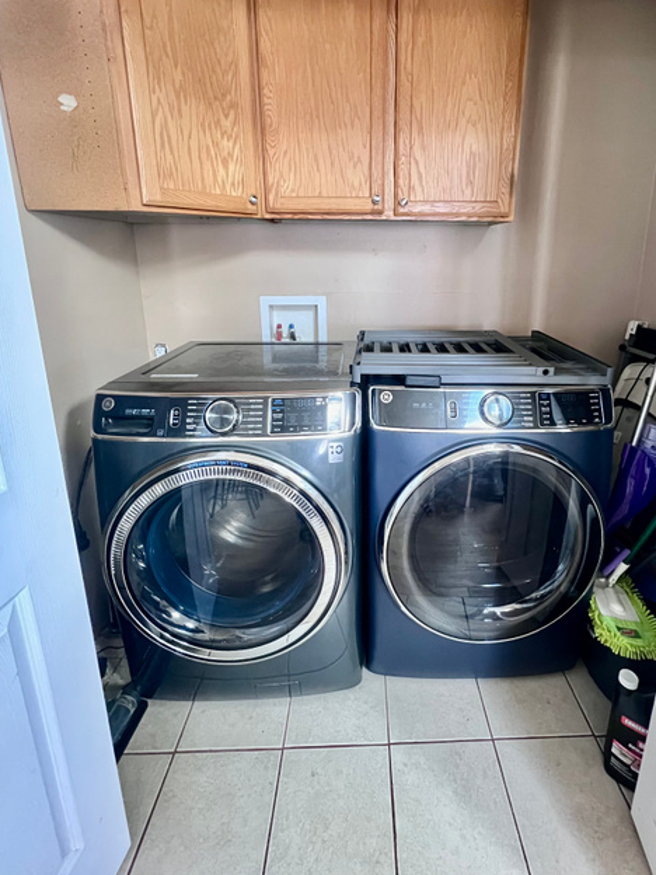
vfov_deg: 93.6
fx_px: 404
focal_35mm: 16
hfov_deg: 77.7
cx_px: 374
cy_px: 365
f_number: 1.8
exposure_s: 1/30
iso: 1000
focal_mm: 1.57
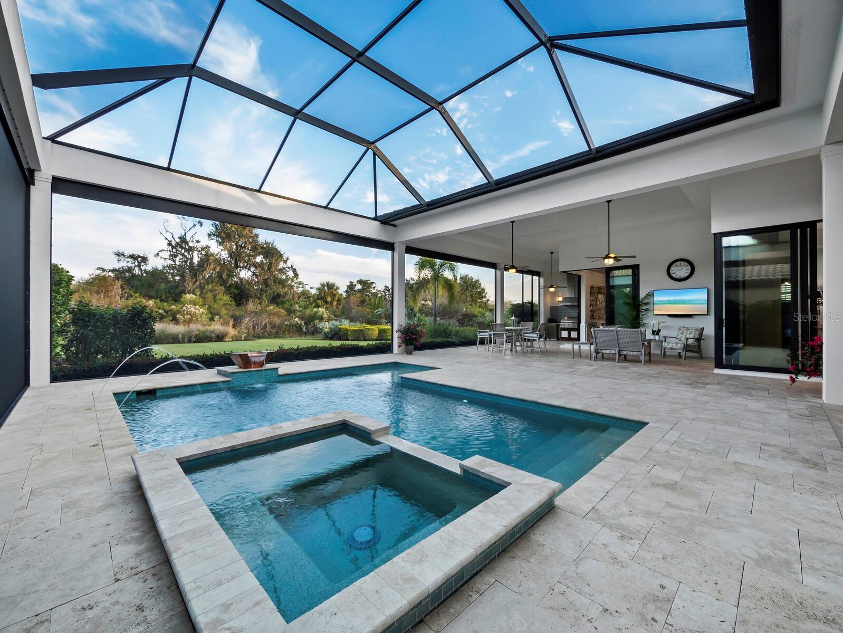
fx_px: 341
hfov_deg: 102.0
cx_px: 422
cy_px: 316
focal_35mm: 14
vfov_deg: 85.7
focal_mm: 7
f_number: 10
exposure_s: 1/13
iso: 250
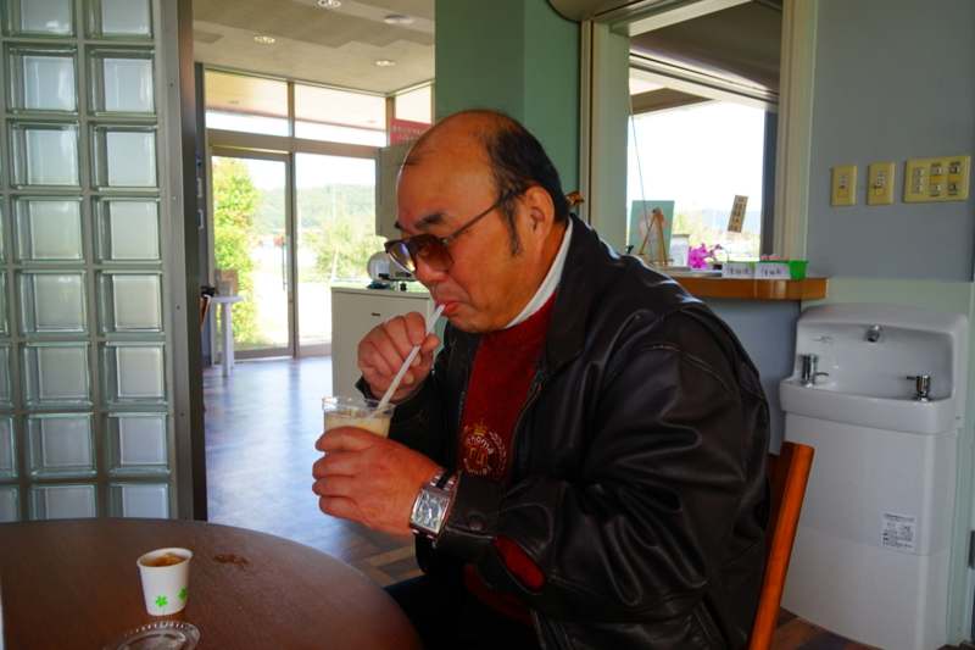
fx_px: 731
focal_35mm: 27
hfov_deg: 67.4
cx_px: 488
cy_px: 325
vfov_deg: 47.9
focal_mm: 18
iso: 100
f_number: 4.5
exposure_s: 1/60
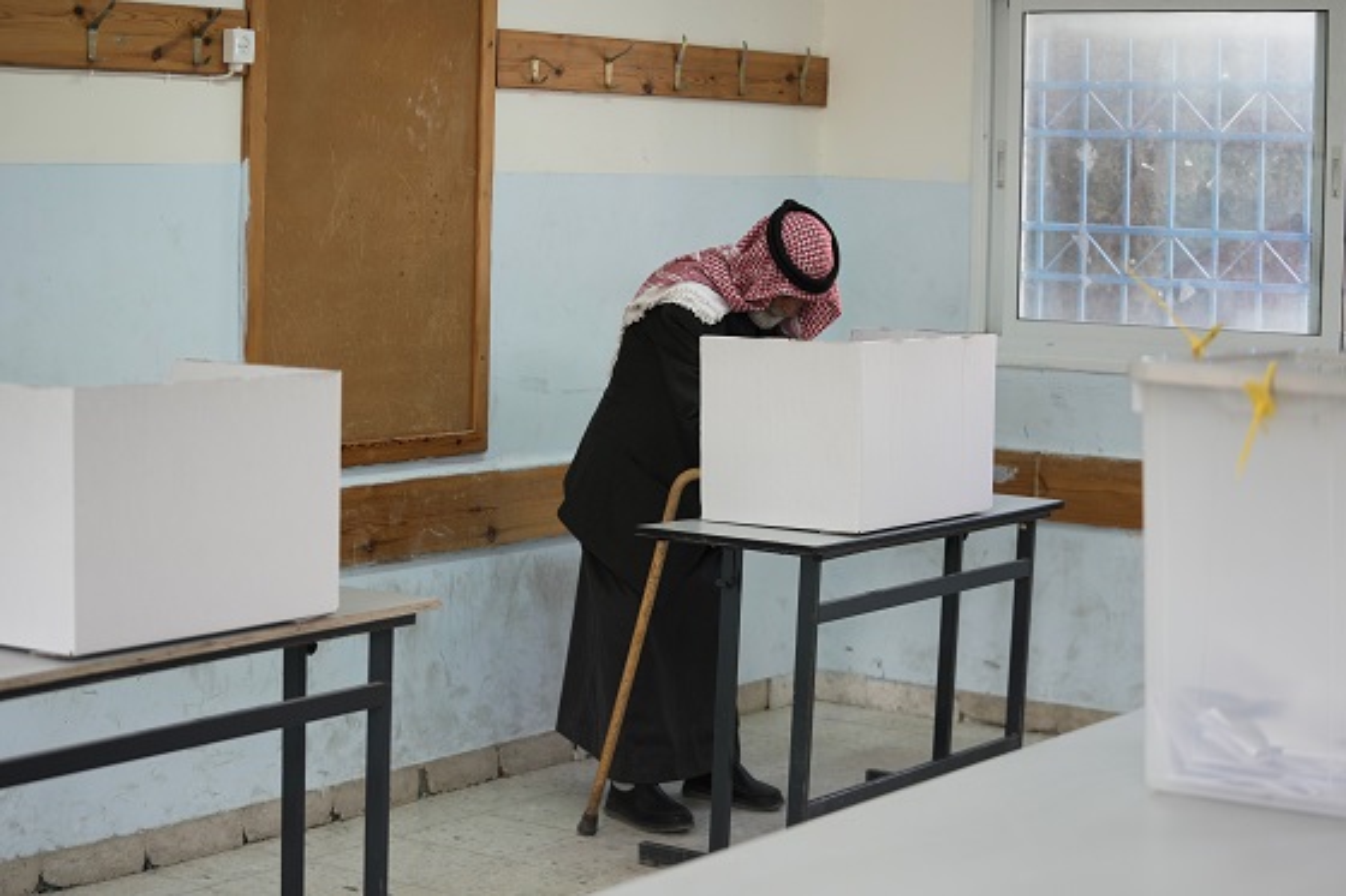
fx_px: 2616
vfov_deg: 19.4
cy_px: 448
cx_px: 673
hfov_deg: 28.9
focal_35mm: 70
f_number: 2.8
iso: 400
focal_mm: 70
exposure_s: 1/250
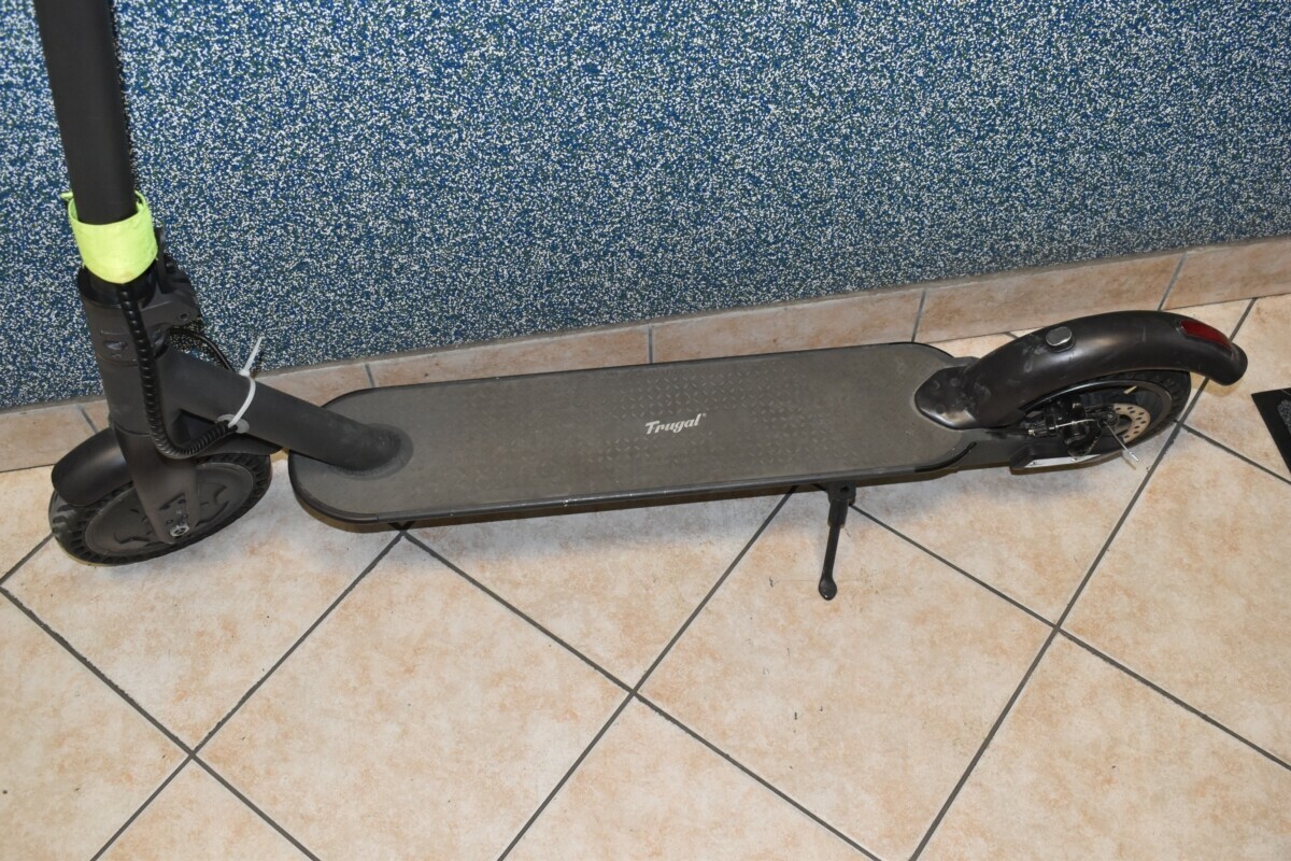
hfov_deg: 53.1
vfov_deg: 36.9
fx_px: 1291
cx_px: 646
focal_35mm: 36
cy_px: 430
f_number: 7.1
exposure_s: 1/60
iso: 1250
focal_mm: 24
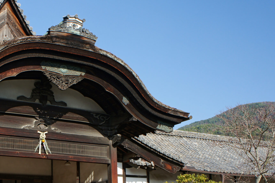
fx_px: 481
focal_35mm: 63
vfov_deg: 21.4
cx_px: 54
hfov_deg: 31.1
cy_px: 128
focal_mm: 22
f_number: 8
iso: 200
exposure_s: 1/80
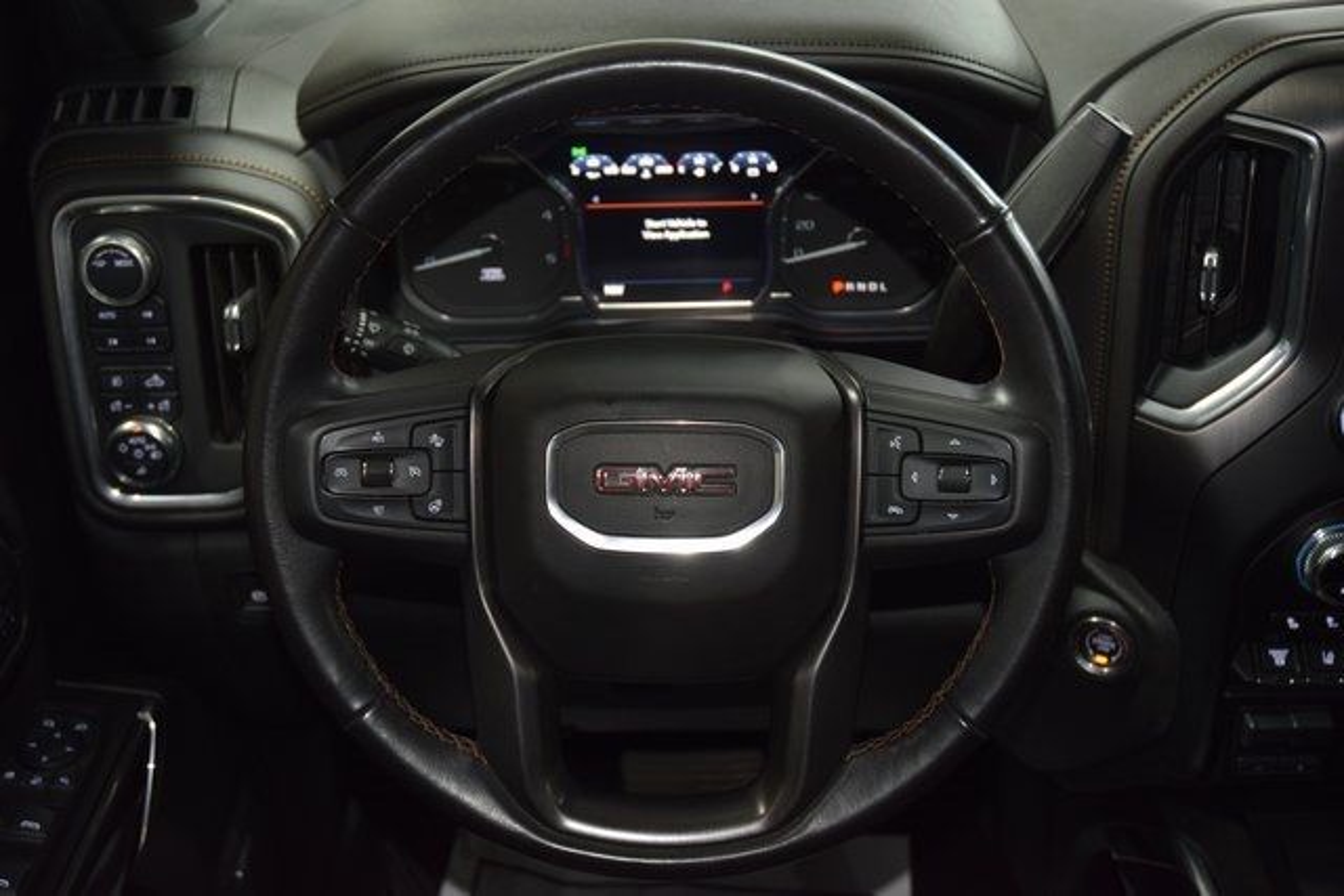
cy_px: 448
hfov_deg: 45.0
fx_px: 1624
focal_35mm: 44
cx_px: 672
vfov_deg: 30.9
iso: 1000
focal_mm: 29
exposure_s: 1/20
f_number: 3.8
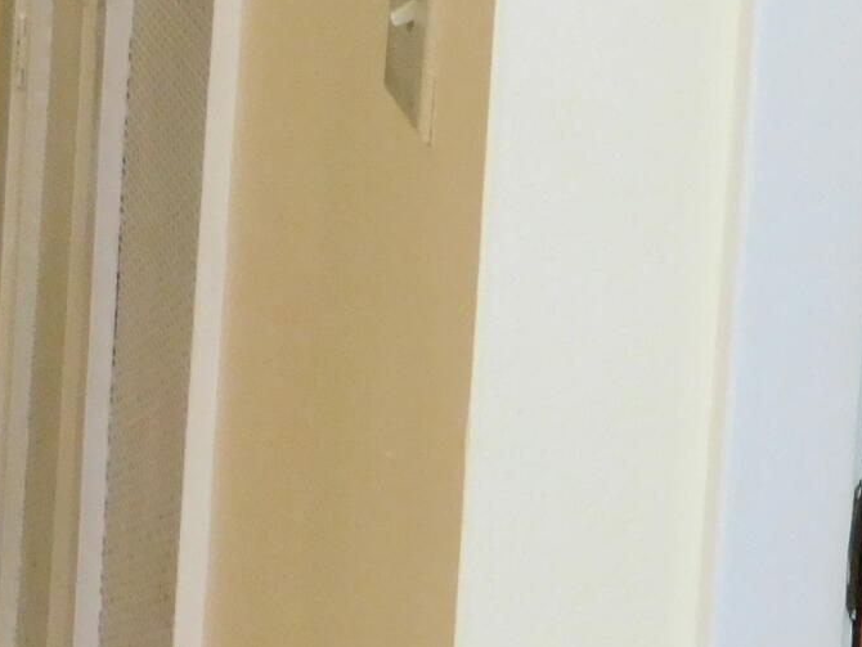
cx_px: -288
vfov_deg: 8.2
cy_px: -224
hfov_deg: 10.8
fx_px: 4459
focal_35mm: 179
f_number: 3.6
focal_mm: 7.1
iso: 400
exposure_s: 1/13
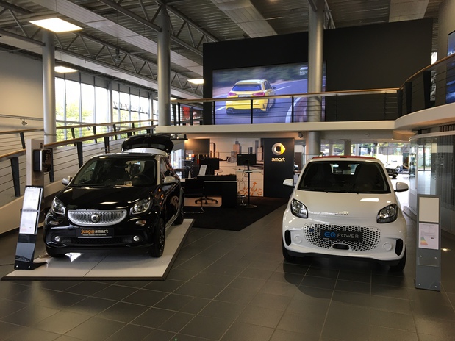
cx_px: 228
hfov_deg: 61.7
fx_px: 381
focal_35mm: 29
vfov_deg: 48.2
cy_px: 170
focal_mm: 4.15
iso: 50
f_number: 2.2
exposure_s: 1/33
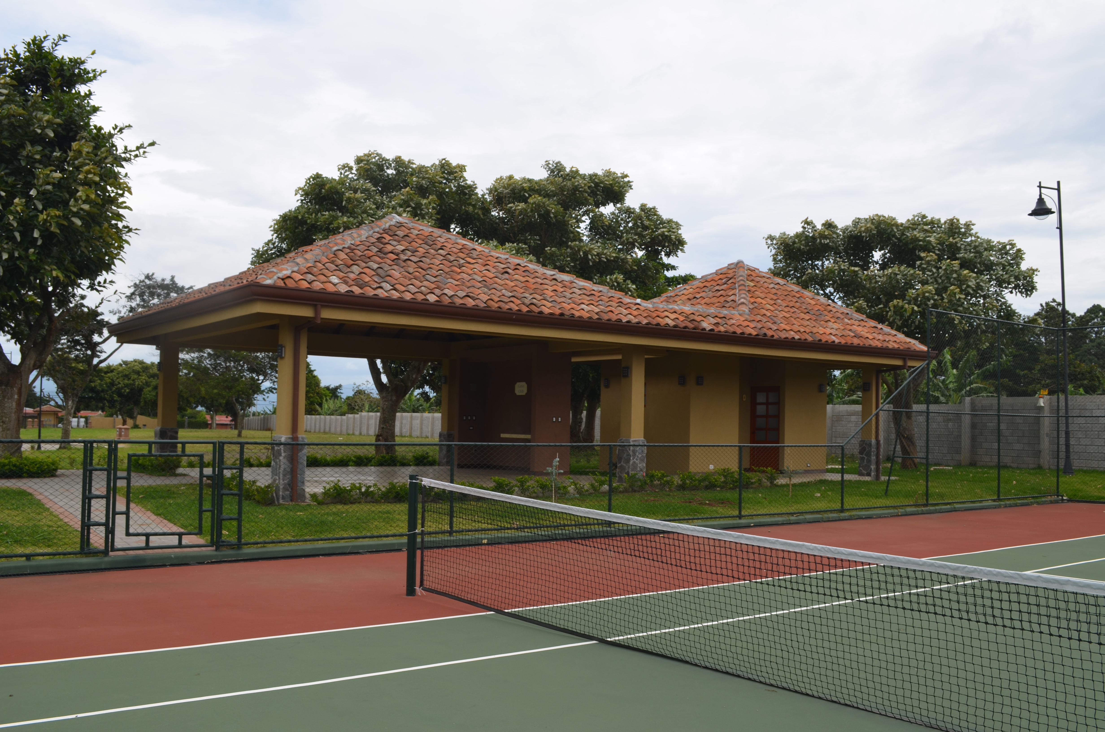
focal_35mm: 33
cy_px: 366
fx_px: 1011
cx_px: 552
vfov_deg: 39.8
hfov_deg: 57.3
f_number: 10
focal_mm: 22
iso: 100
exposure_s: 1/200
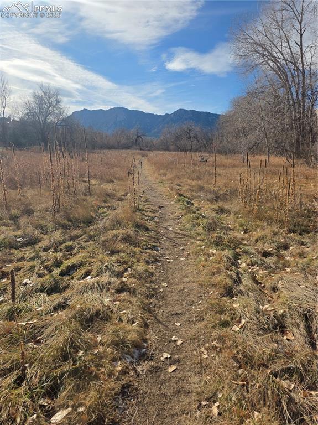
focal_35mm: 23
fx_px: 282
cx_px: 159
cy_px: 212
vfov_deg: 74.0
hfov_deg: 58.8
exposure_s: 1/7944
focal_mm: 6.3
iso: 64
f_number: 1.7
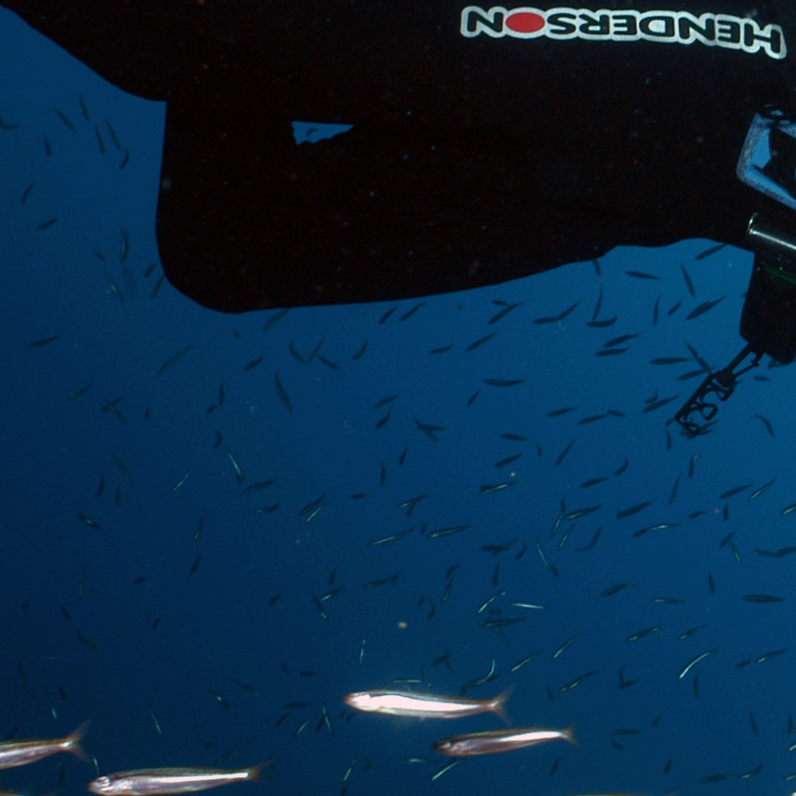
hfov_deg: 15.1
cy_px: 299
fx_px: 2836
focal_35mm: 109
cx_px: 1086
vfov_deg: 16.0
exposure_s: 1/125
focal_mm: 24
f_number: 10
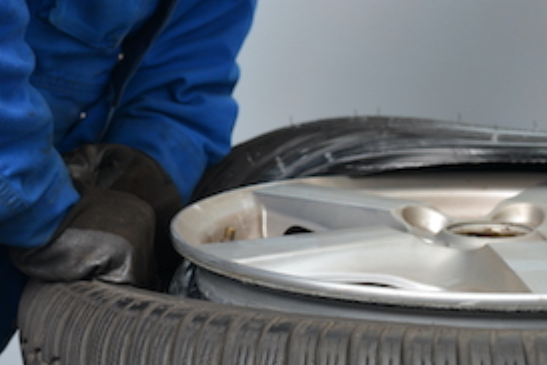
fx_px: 1671
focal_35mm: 110
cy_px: 359
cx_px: 457
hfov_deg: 18.4
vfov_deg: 12.3
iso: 400
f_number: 6.3
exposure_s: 1/125
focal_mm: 50
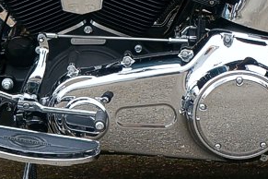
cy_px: -54
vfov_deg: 9.5
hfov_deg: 14.4
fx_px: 1057
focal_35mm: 142
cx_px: 157
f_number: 5
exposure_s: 1/200
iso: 100
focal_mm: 23
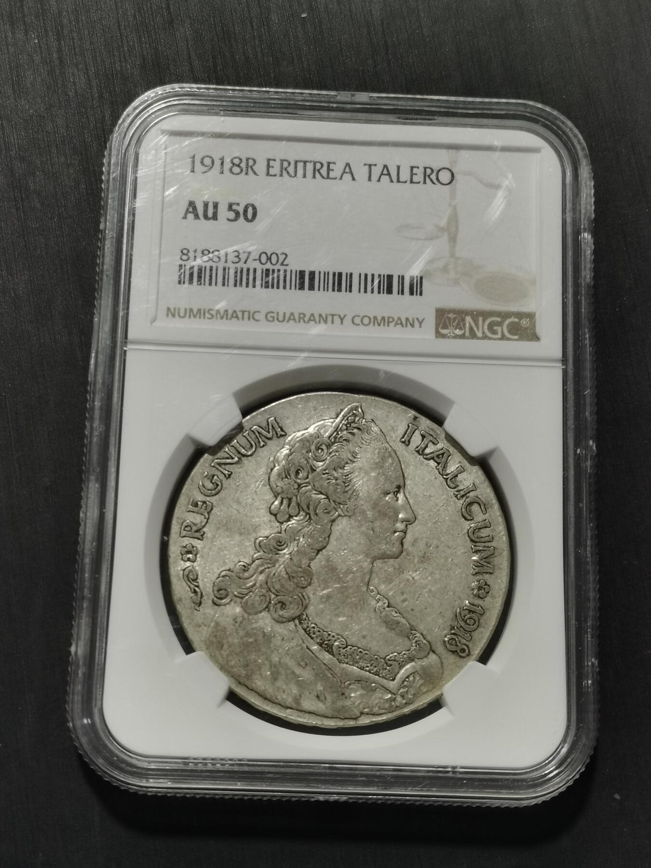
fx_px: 1530
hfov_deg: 24.0
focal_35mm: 61
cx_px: 326
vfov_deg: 31.7
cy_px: 434
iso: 64
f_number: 1.8
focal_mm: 5.58
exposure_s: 1/100
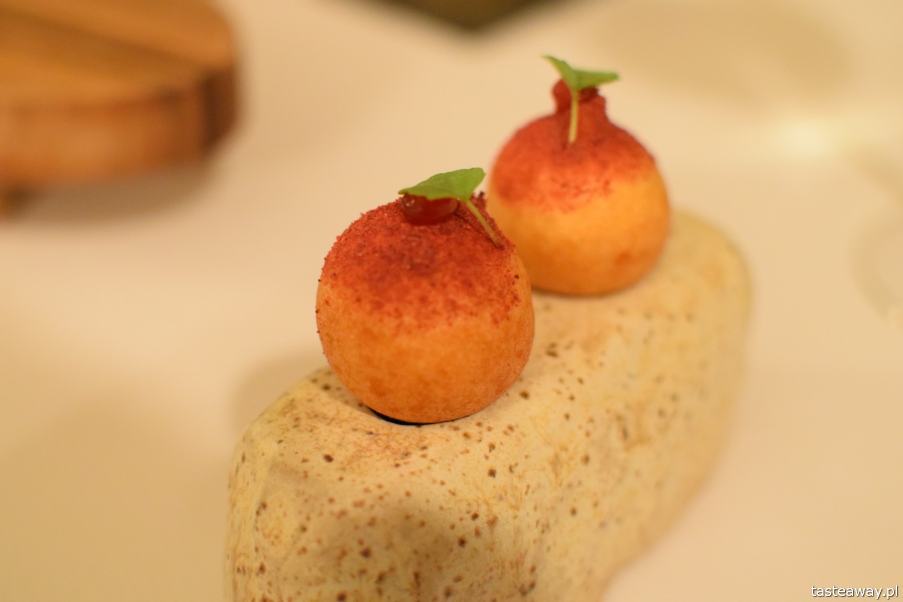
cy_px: 301
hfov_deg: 37.9
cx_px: 452
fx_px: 1317
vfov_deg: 25.8
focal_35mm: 52
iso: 4000
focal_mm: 35
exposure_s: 1/30
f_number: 3.2
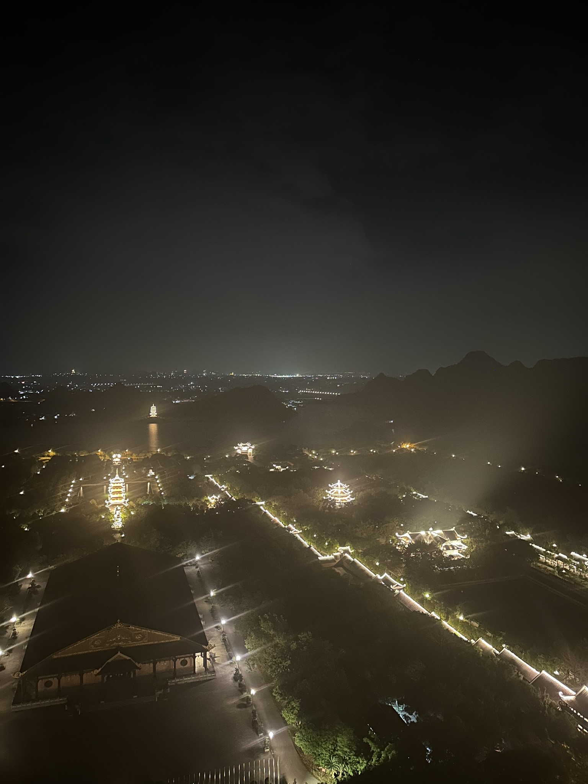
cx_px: 294
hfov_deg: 56.8
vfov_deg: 71.6
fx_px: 544
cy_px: 392
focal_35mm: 24
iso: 800
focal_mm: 6.86
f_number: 1.78
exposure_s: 1/5
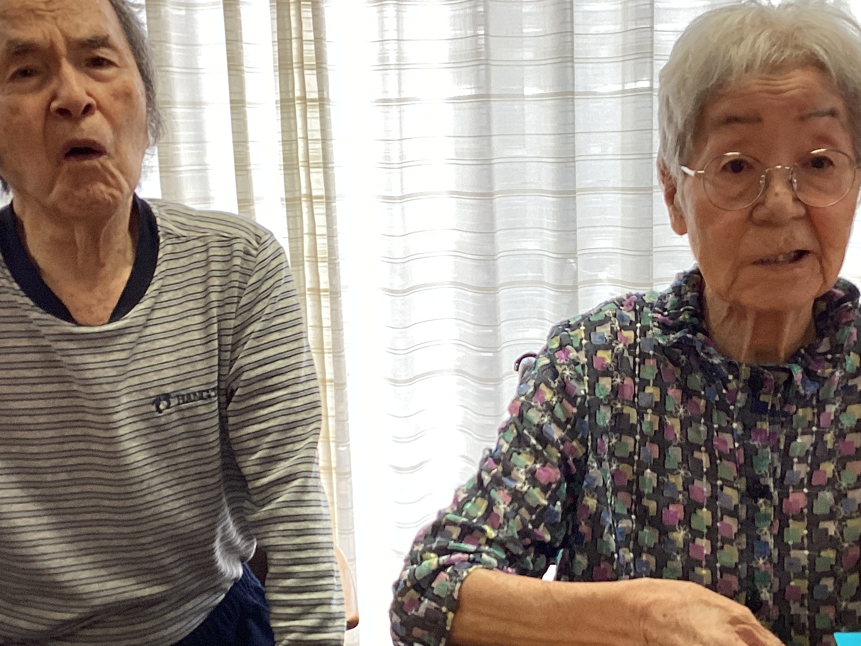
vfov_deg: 25.5
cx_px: 471
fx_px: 1418
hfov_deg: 33.8
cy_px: 451
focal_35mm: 57
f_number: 2.4
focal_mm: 3.3
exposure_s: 1/100
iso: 80
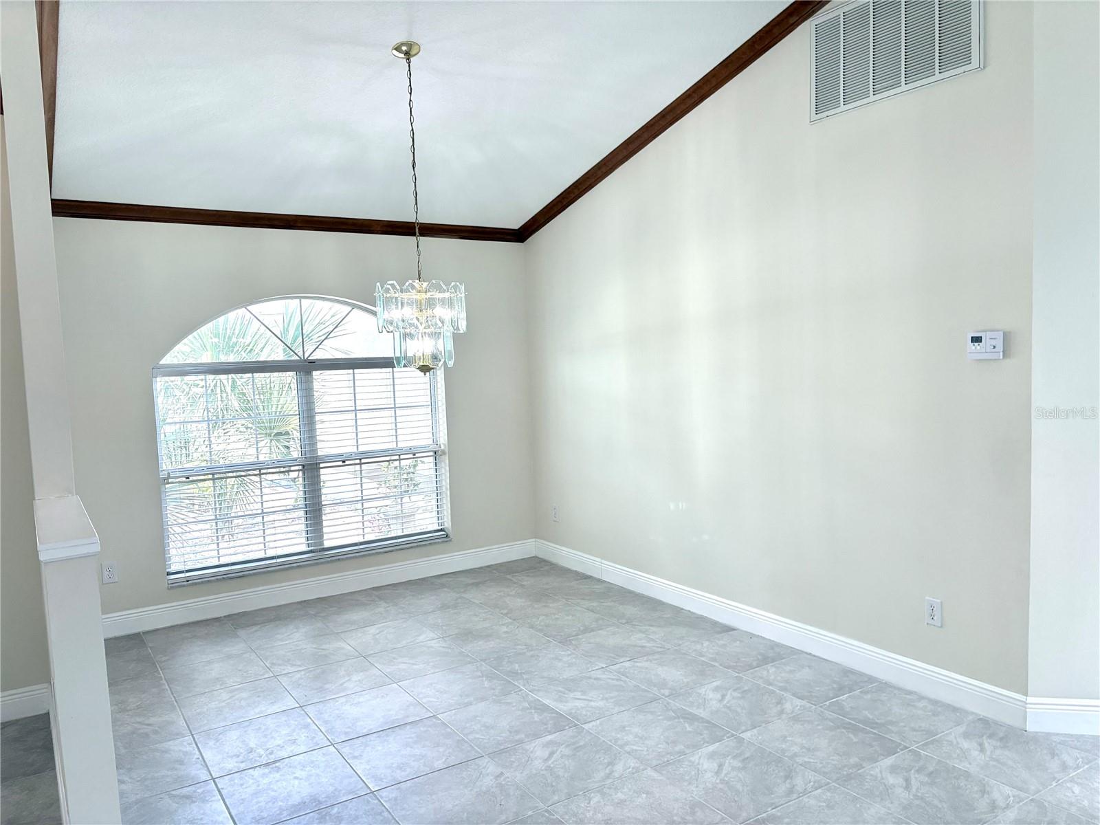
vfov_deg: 53.1
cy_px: 412
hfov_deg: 67.3
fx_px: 826
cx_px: 550
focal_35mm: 26
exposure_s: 1/240
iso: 80
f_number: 1.6
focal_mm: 5.96
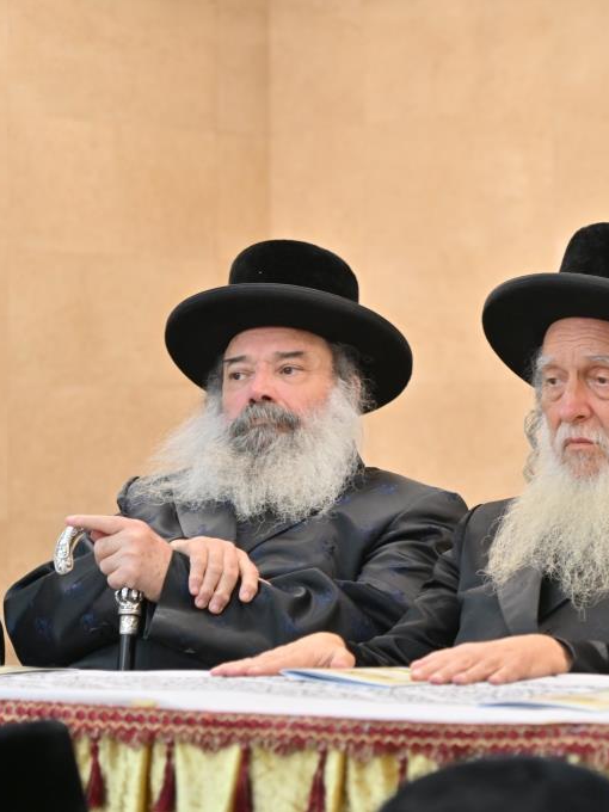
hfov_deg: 9.7
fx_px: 3566
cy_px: 405
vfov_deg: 13.0
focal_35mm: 152
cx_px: 523
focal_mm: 105
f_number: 4
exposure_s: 1/160
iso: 500
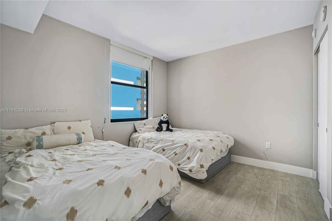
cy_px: 110
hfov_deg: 100.4
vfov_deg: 77.3
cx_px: 166
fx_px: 138
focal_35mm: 15
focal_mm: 10
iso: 200
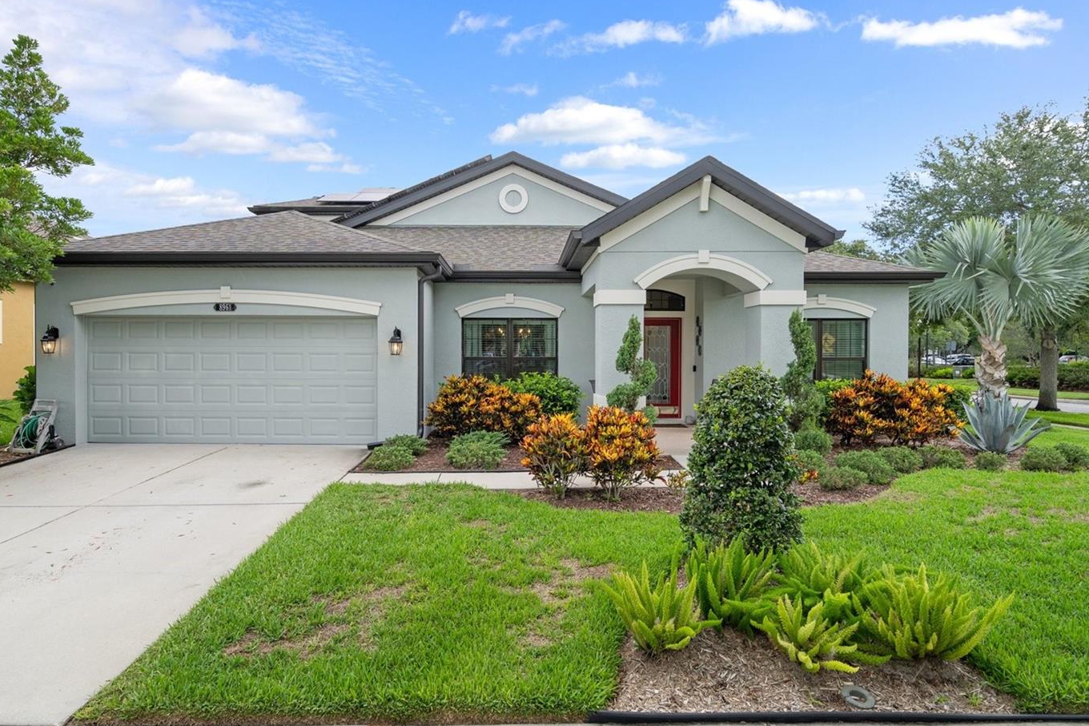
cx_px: 520
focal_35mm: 20
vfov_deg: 61.9
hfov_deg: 83.9
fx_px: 605
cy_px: 356
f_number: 8
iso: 320
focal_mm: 17
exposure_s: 1/200
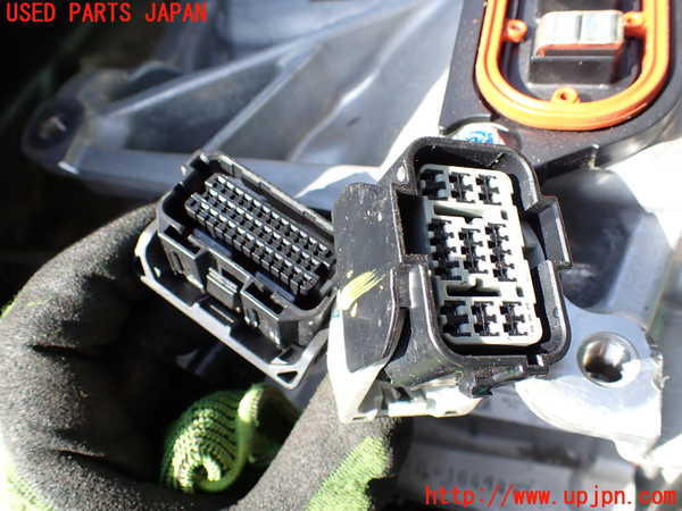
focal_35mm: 30
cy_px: 256
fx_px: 591
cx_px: 341
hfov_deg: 60.0
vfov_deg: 46.8
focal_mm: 5.4
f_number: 3.2
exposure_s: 1/200
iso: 100
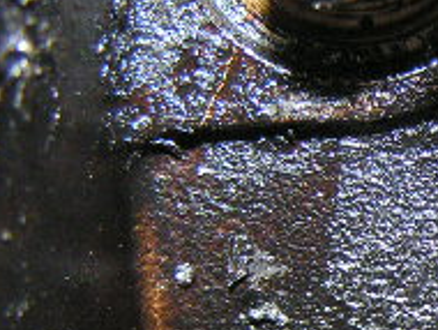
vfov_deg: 11.6
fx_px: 1622
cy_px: 270
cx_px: 616
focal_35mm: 128
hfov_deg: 14.5
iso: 200
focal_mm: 6.3
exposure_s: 1/250
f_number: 2.8
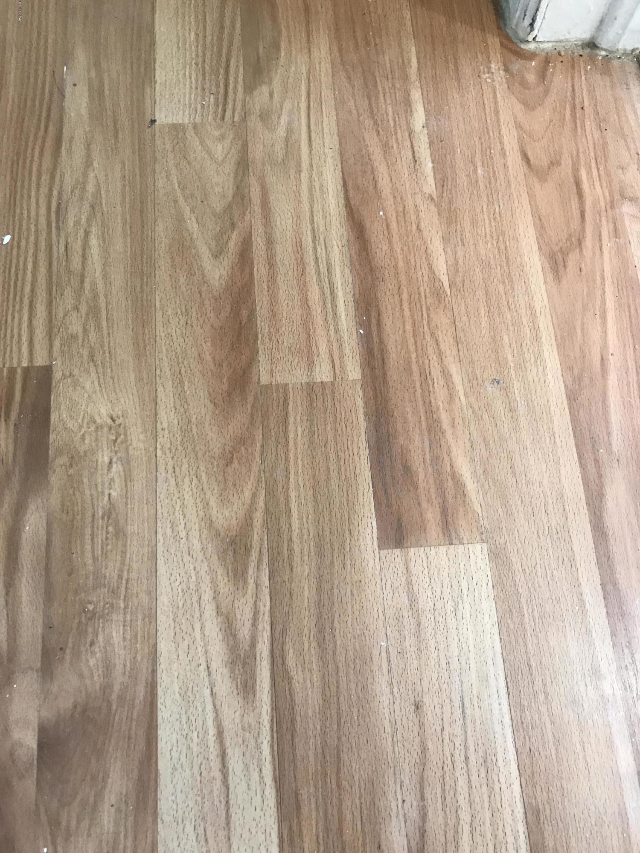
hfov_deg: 49.7
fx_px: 690
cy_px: 426
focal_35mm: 28
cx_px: 320
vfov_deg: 63.4
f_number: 1.8
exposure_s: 1/17
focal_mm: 3.99
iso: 40
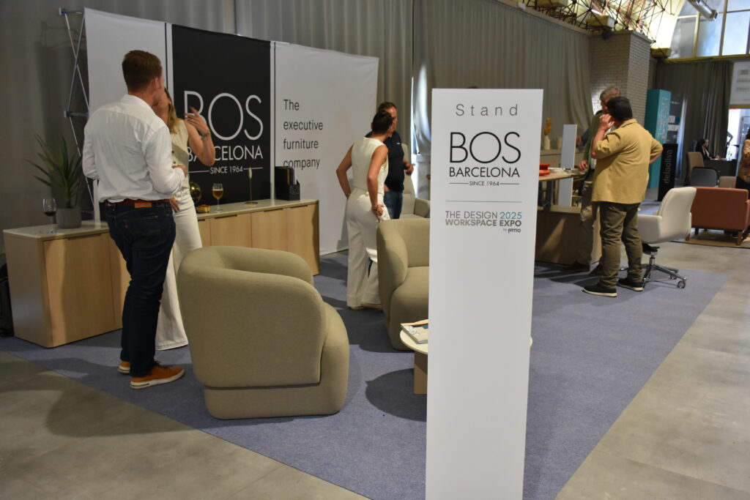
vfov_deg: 43.6
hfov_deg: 61.9
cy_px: 250
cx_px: 375
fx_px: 625
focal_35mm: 30
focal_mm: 20
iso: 1100
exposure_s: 1/60
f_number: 4
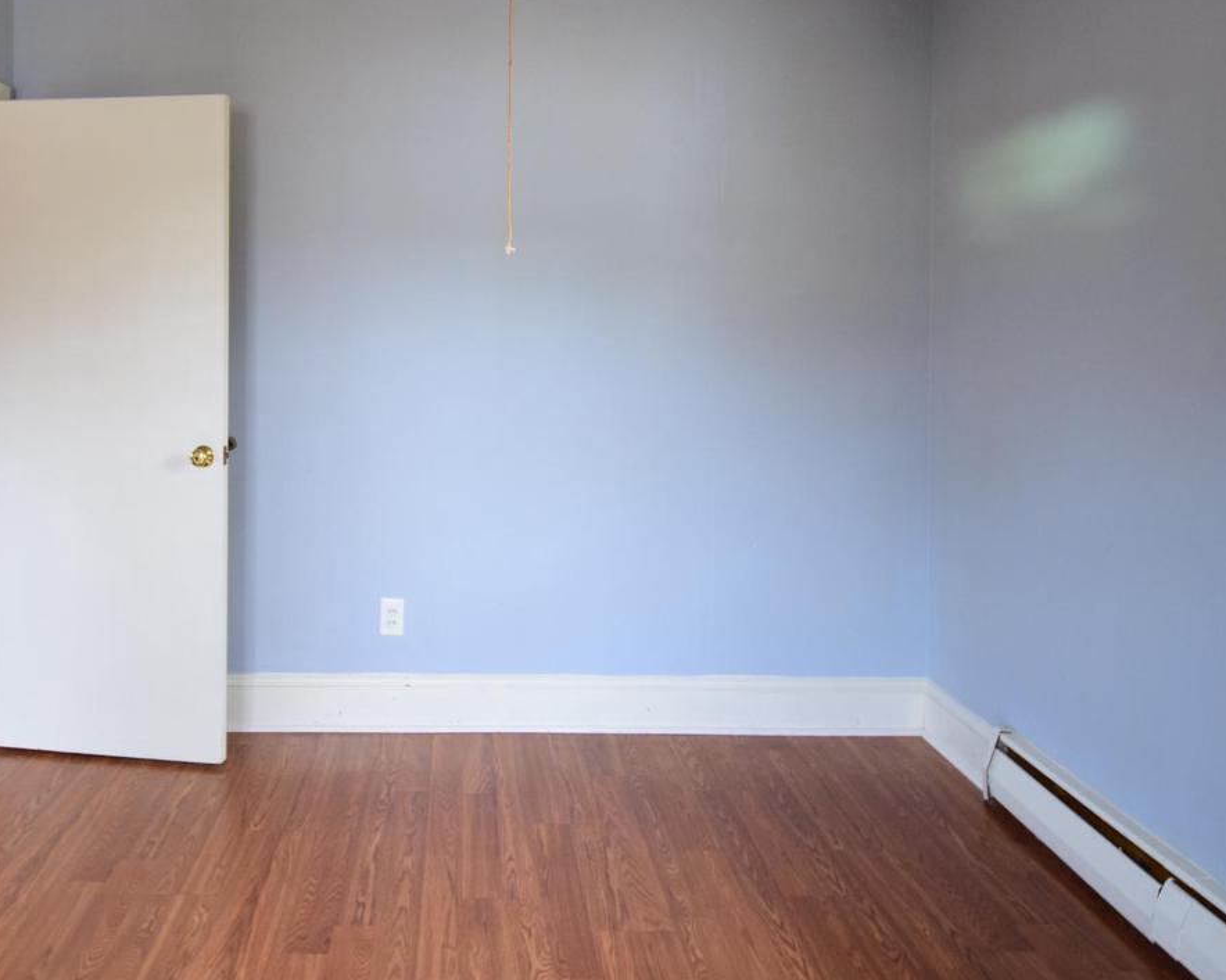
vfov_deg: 53.4
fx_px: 957
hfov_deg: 64.3
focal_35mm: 26
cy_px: 348
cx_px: 459
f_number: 5
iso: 900
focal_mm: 11.5
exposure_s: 1/20
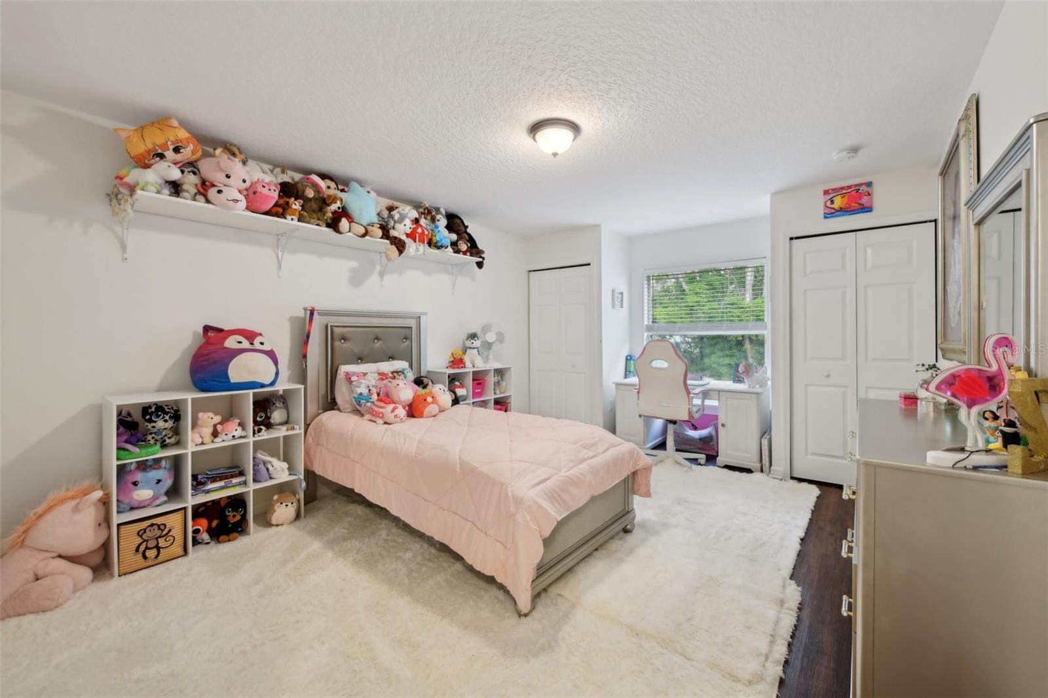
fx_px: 437
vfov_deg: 77.3
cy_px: 349
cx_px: 524
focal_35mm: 15
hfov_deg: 100.4
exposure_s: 1/3.33
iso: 400
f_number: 8
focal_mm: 15
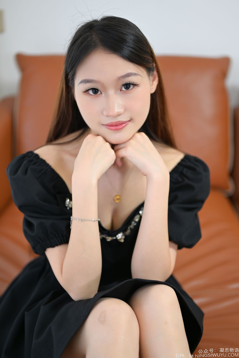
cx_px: 120
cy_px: 179
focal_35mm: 50
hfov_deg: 27.0
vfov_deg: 39.6
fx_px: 498
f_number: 1.8
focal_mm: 50
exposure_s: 1/100
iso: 720
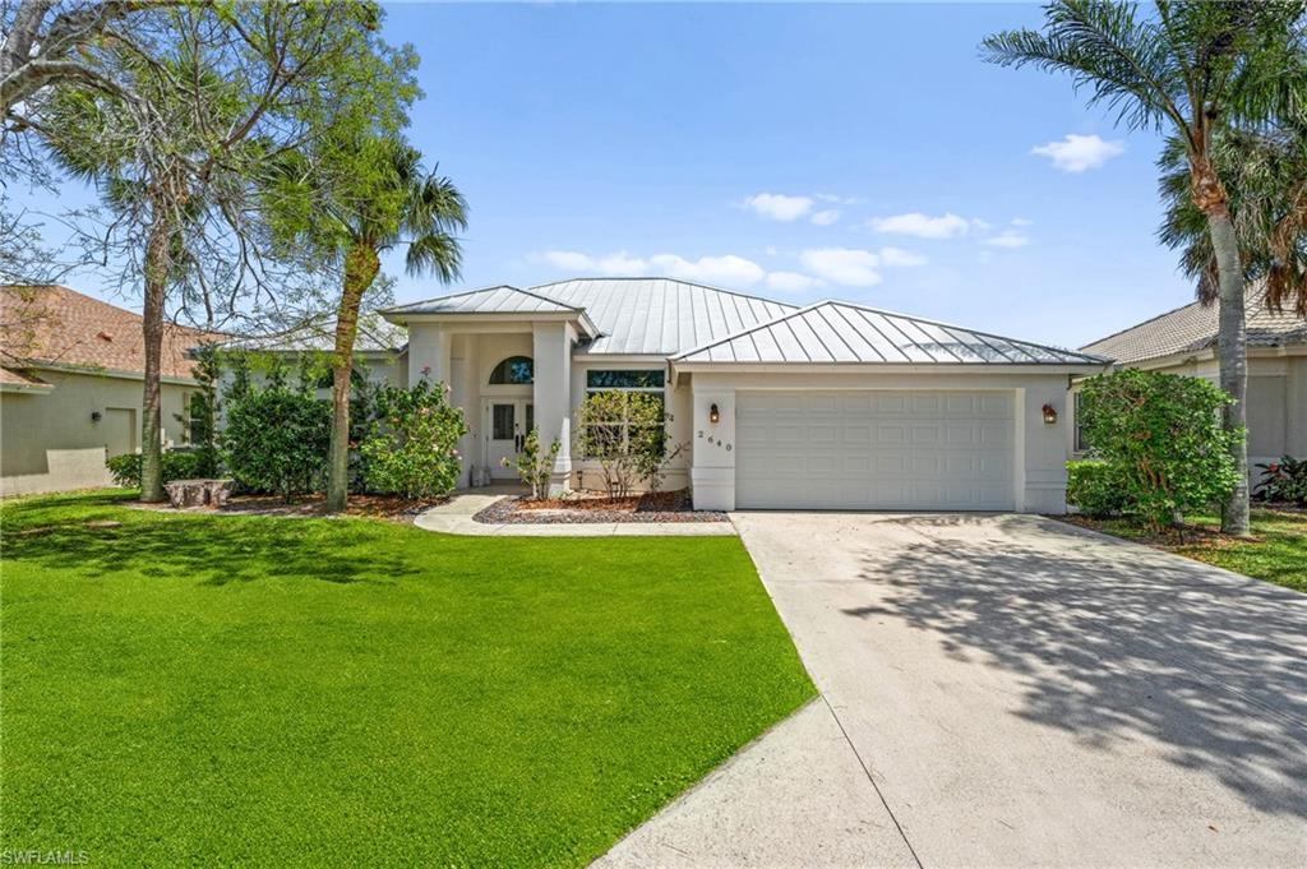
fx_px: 580
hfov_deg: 96.8
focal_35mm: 16
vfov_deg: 73.7
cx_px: 654
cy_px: 434
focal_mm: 16
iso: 400
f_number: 9
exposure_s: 1/400
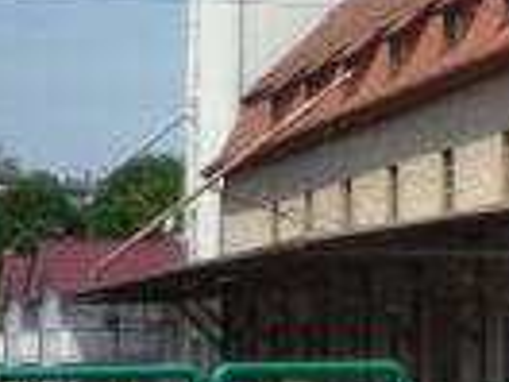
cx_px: 756
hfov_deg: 15.7
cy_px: 85
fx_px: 1706
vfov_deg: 12.7
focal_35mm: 116
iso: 100
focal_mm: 5.2
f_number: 5.6
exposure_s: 1/400
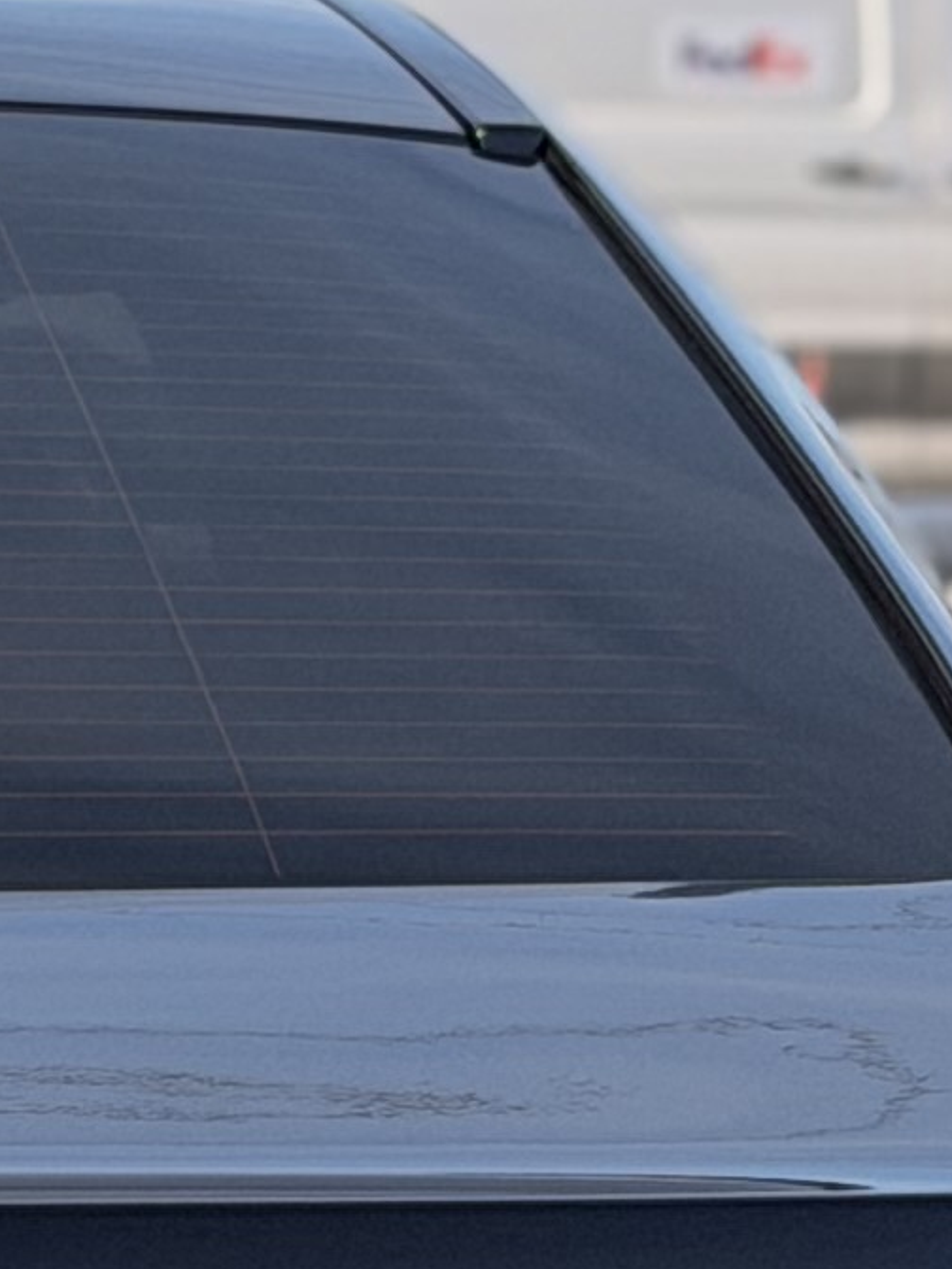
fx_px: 10561
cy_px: 1069
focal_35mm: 288
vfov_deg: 6.9
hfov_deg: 5.1
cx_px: -869
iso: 64
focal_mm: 6.76
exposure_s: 1/3891
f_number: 1.78
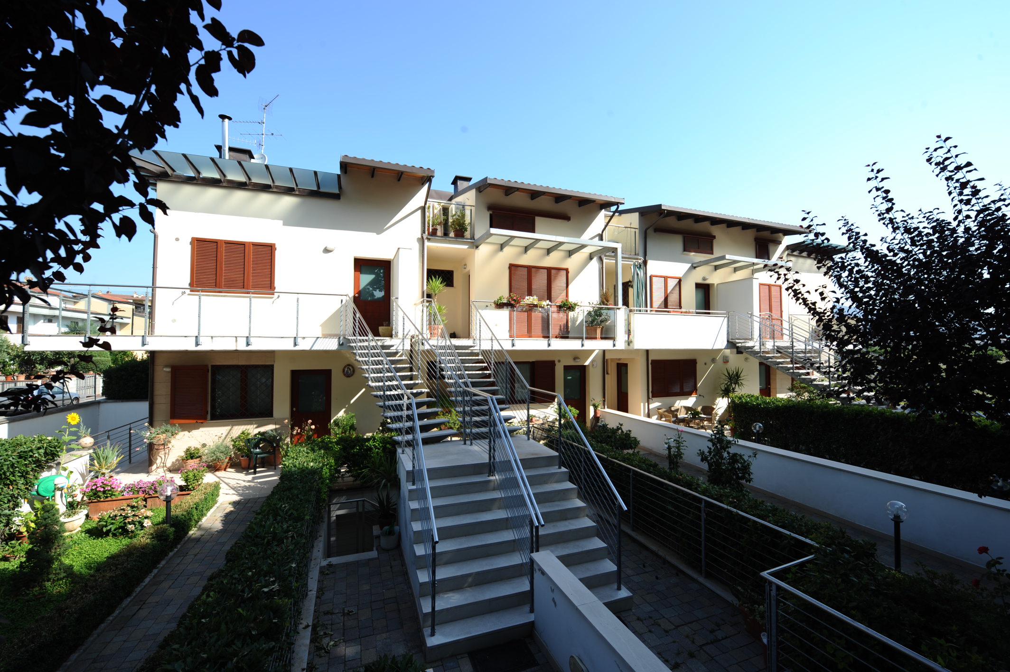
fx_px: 393
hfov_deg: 104.3
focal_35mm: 14
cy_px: 336
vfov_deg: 81.1
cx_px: 505
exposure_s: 1/125
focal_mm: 14
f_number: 8
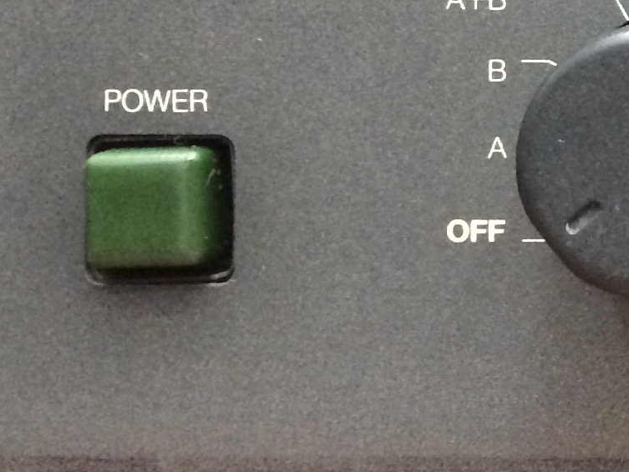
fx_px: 2272
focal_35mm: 125
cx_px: 1172
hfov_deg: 13.8
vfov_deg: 11.7
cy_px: -66
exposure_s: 1/20
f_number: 2.2
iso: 320
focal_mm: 4.15
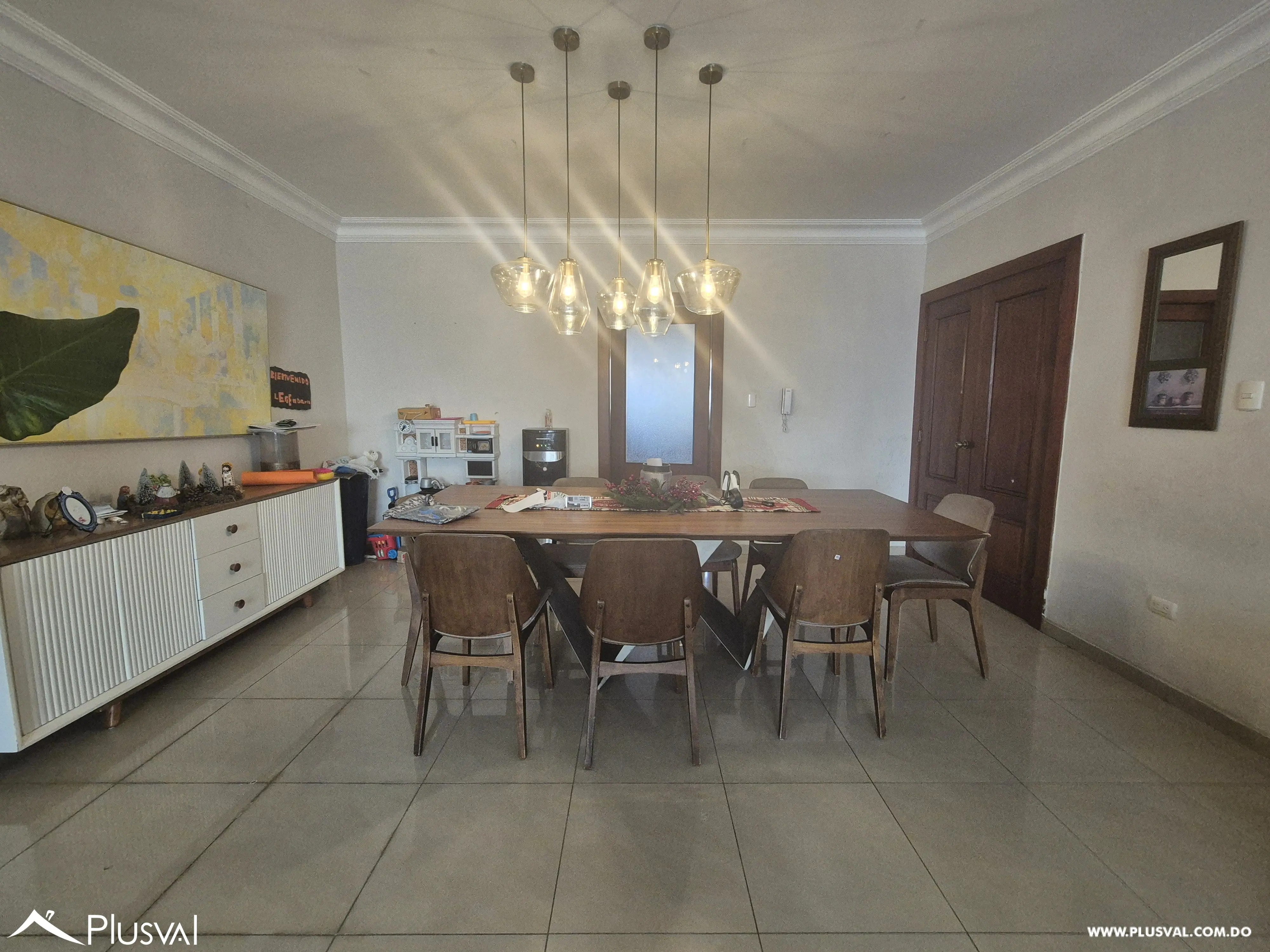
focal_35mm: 13
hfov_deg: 106.2
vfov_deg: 89.9
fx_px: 477
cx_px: 635
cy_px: 476
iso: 640
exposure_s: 1/60
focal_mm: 2.2
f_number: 2.2
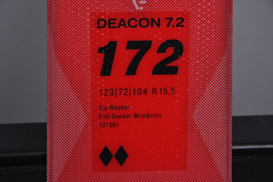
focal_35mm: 158
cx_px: 136
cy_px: 91
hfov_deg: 13.1
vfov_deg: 8.7
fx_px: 1193
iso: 3200
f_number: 9.5
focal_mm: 105
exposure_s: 1/125
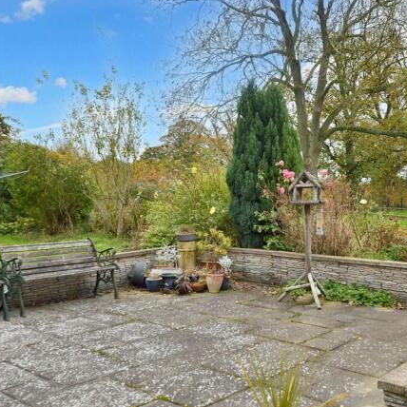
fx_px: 519
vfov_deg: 42.8
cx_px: 257
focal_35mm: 39
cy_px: 203
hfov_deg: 42.5
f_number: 7.1
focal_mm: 20
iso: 320
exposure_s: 1/30
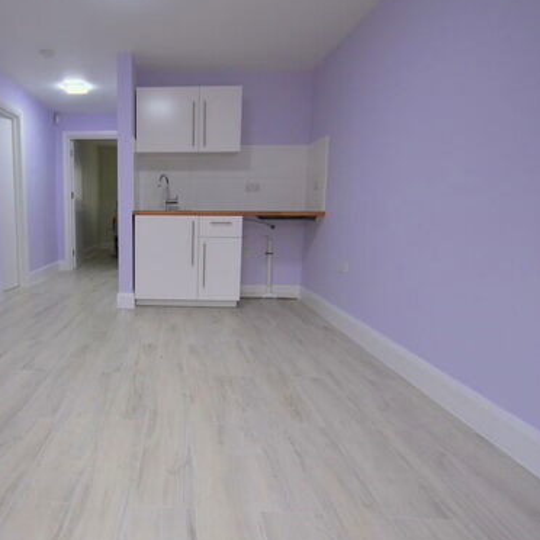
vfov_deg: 65.0
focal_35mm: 24
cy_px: 283
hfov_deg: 62.0
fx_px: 424
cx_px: 148
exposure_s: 1/80
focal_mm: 10
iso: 400
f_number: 4.5
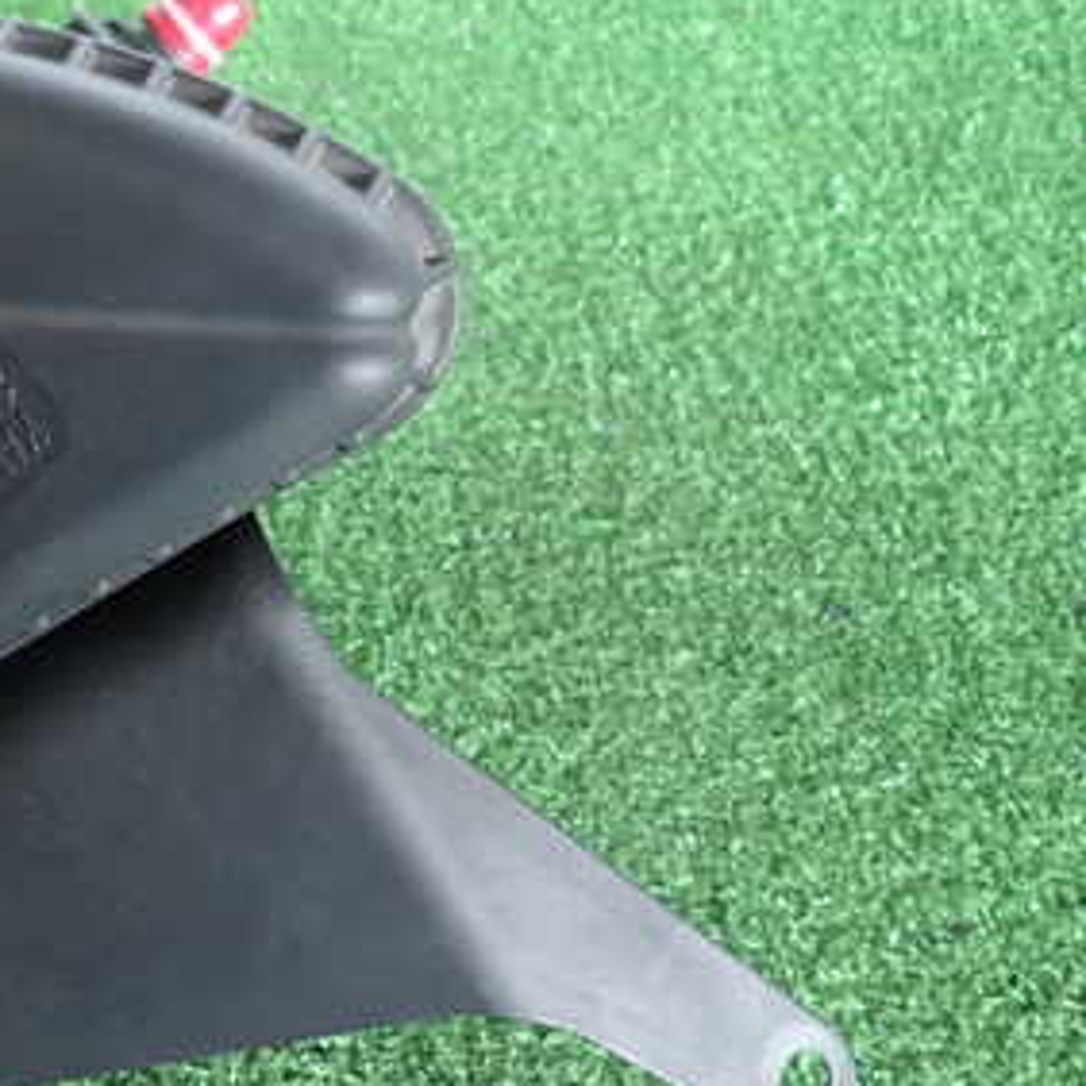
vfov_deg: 36.1
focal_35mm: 47
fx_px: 1668
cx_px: -54
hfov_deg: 32.5
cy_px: 516
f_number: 2
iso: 160
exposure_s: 1/60
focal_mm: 4.5
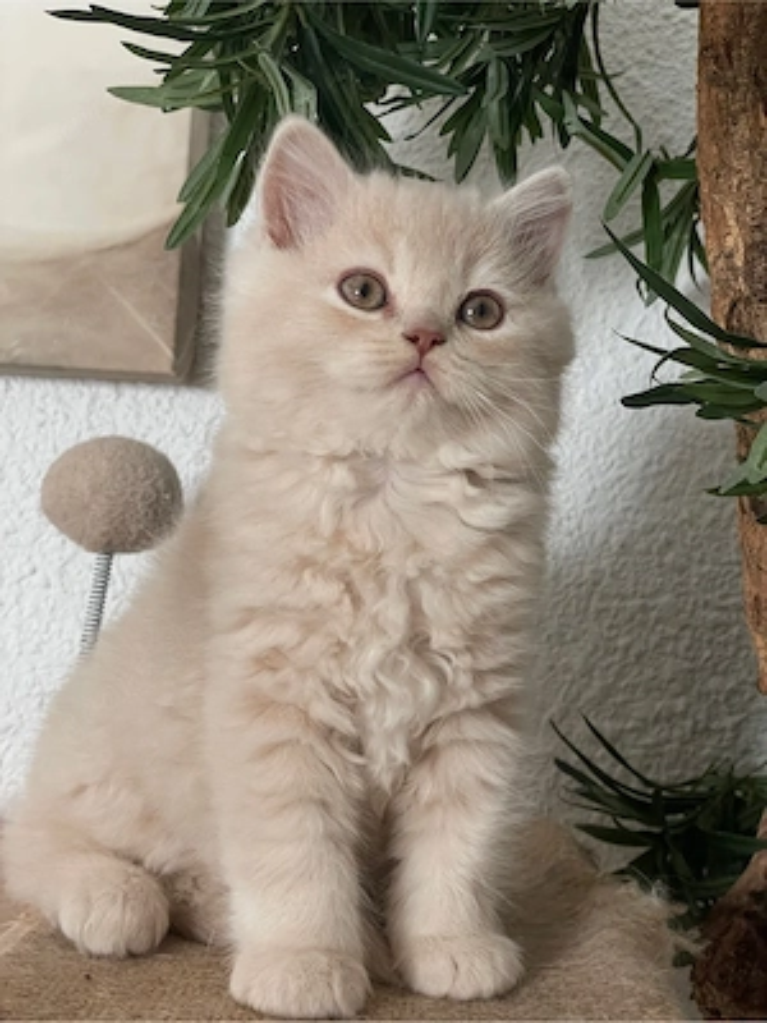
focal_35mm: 52
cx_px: 384
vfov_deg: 36.8
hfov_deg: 28.0
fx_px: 1536
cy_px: 512
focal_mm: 6
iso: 200
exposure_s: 1/99
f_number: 2
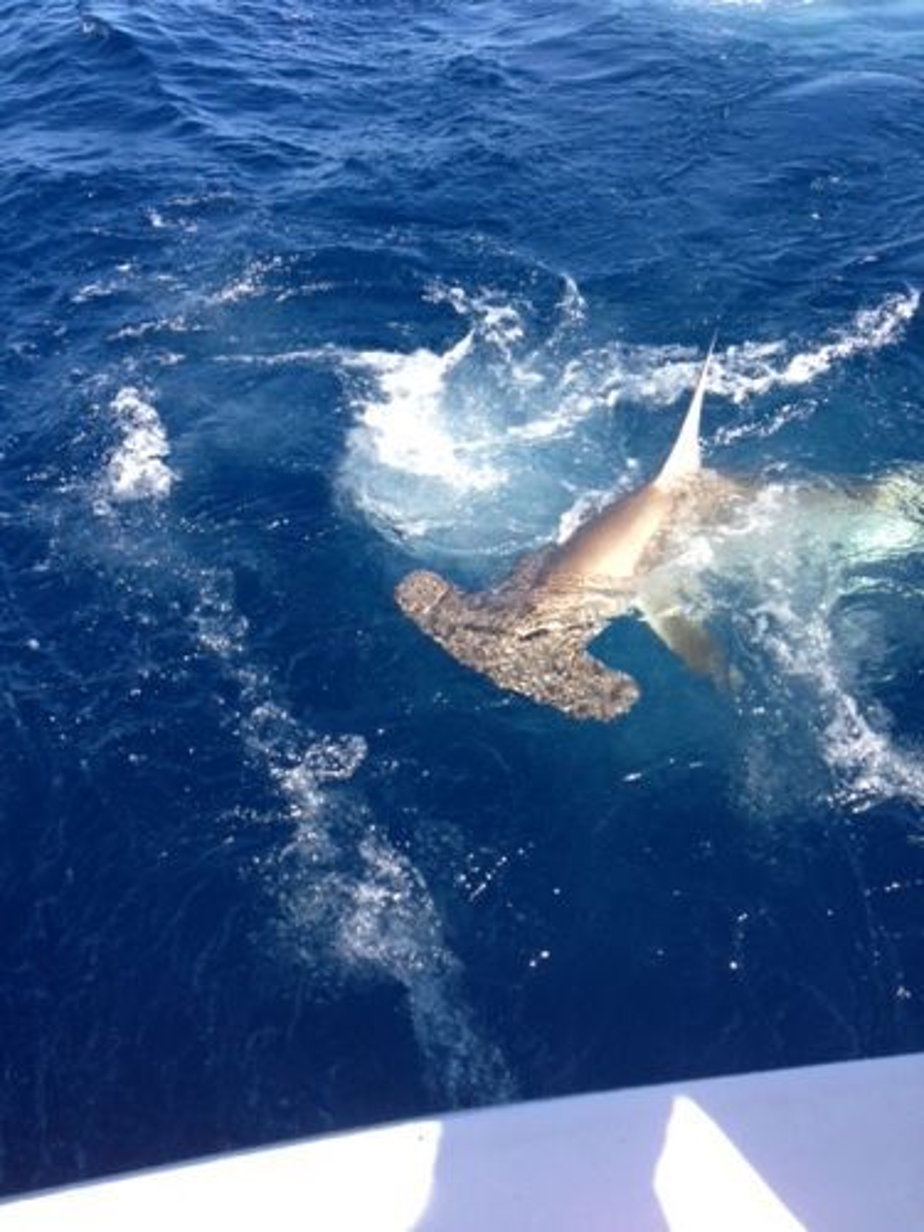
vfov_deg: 55.4
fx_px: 1174
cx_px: 462
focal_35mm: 33
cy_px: 616
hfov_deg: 42.9
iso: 64
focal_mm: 4.13
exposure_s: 1/723
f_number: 2.4
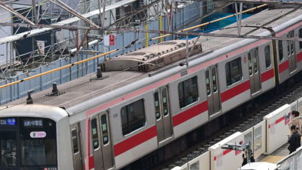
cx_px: 279
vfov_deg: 8.1
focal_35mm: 150
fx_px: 1201
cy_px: 26
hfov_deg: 14.2
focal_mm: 55
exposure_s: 1/640
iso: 100
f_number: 4.5
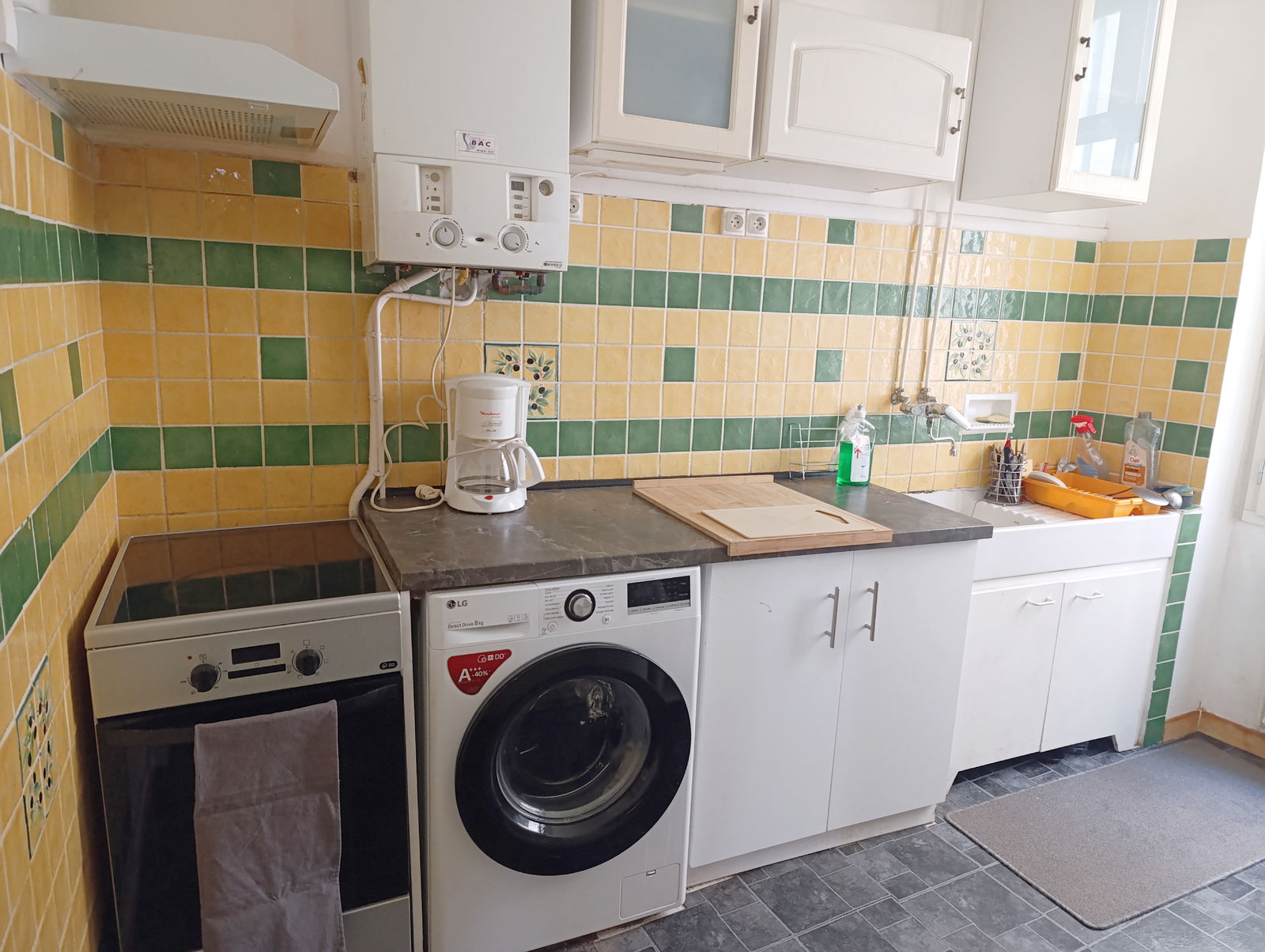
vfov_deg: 59.0
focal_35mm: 23
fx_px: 842
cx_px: 632
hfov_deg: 73.9
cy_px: 476
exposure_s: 1/25
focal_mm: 6.14
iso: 2000
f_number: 1.6
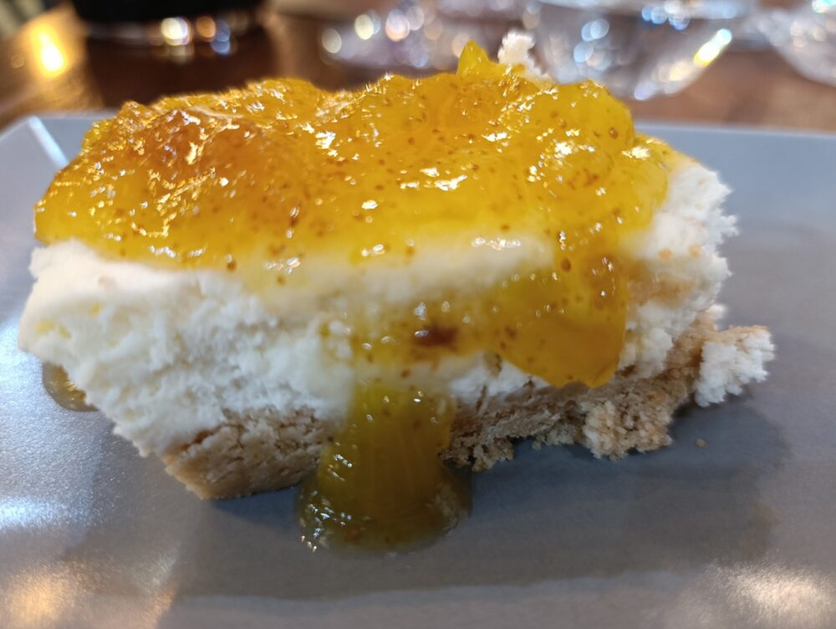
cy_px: 314
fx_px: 556
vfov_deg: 59.0
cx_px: 418
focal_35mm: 23
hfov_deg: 73.8
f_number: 1.65
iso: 1305
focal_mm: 6.11
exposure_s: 1/33.3
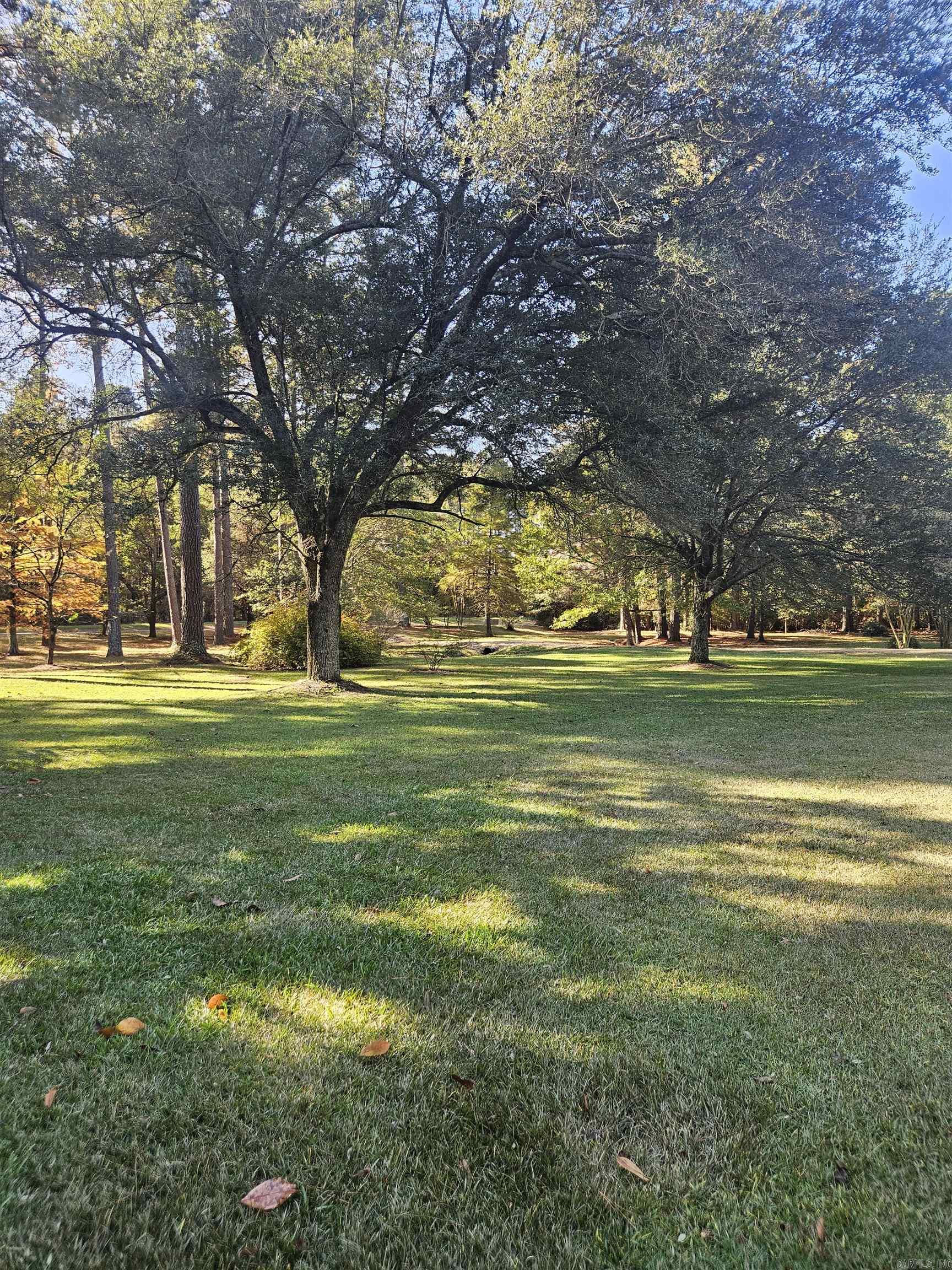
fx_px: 843
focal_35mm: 23
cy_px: 635
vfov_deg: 73.9
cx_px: 476
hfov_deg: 58.9
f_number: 1.8
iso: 40
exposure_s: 1/180
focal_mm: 5.4
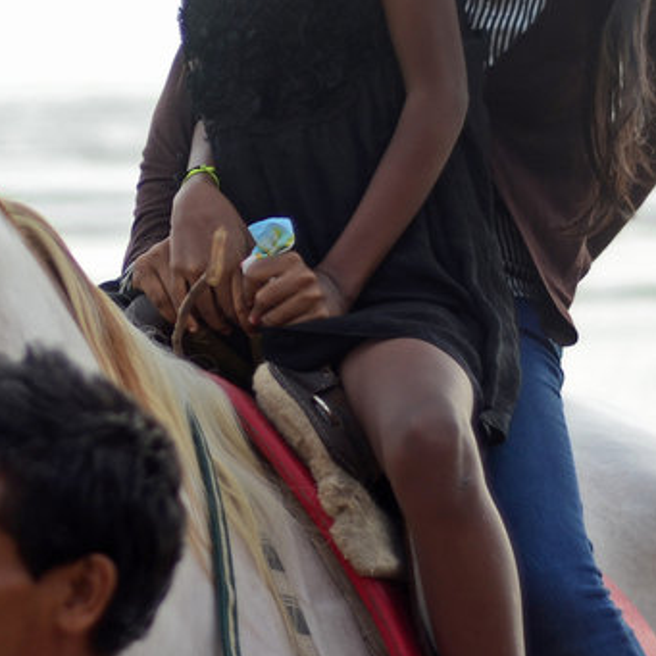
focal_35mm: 191
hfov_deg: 9.1
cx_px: 52
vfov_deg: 9.2
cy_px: 252
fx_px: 4095
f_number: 2
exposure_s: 1/1250
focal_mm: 50
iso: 100
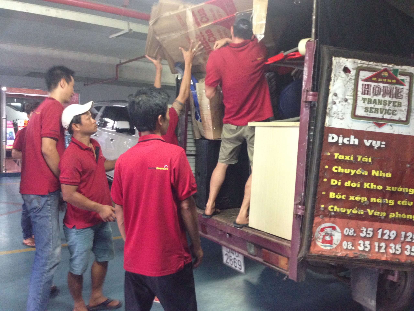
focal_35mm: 33
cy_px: 156
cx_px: 207
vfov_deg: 42.9
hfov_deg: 55.4
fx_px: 395
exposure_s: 1/17
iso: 400
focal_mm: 4.12
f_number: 2.4
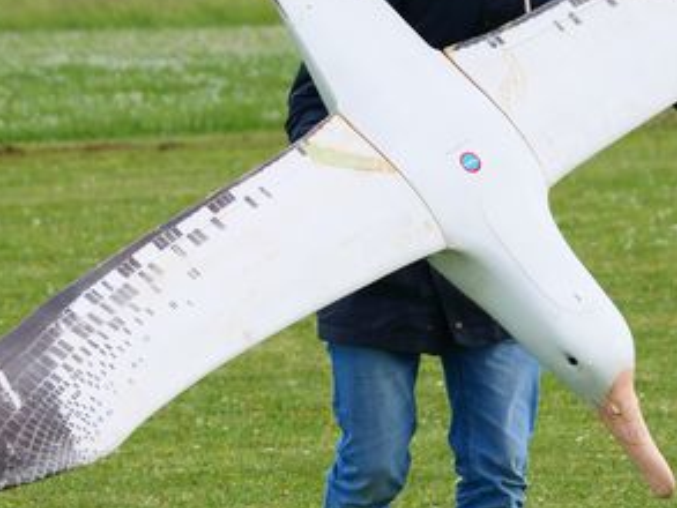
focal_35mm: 658
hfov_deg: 3.0
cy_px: 190
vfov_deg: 2.3
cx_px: 358
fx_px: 12874
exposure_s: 1/640
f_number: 5
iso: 200
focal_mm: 107
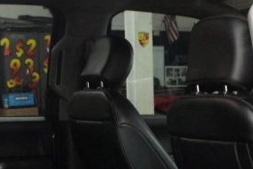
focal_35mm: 99
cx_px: 191
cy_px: 225
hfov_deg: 20.4
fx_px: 696
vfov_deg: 13.3
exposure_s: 1/40
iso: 1600
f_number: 3.5
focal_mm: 18
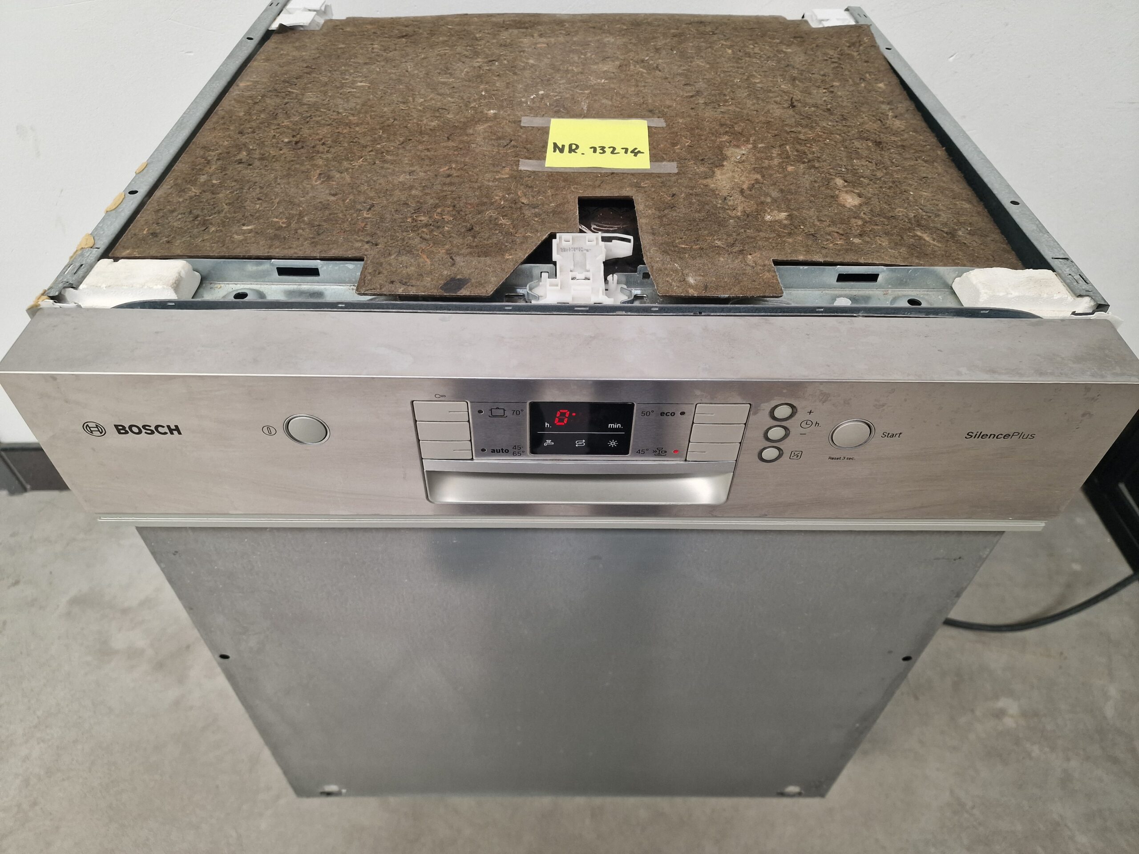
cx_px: 570
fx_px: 757
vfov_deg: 58.9
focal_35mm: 23
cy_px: 427
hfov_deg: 73.9
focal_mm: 6.4
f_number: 1.8
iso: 160
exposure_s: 1/180
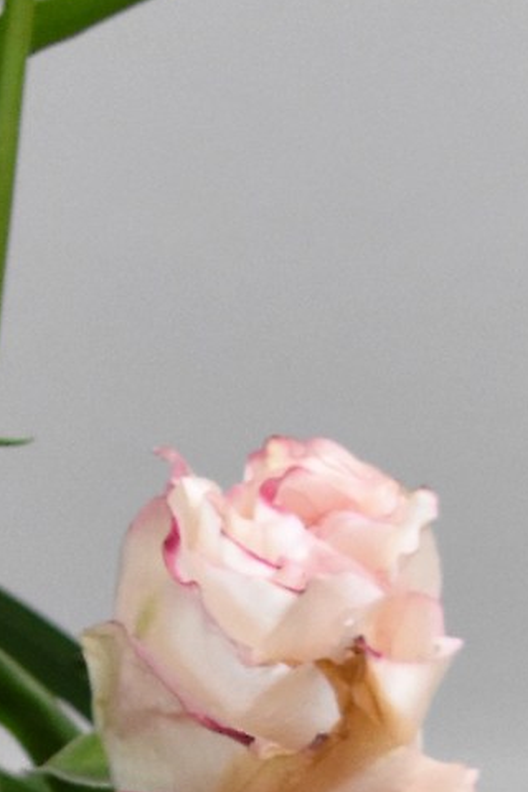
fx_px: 9074
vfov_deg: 5.0
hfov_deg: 3.3
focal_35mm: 412
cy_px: 586
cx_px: 47
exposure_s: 1/15
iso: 1600
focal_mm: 55
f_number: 5.6
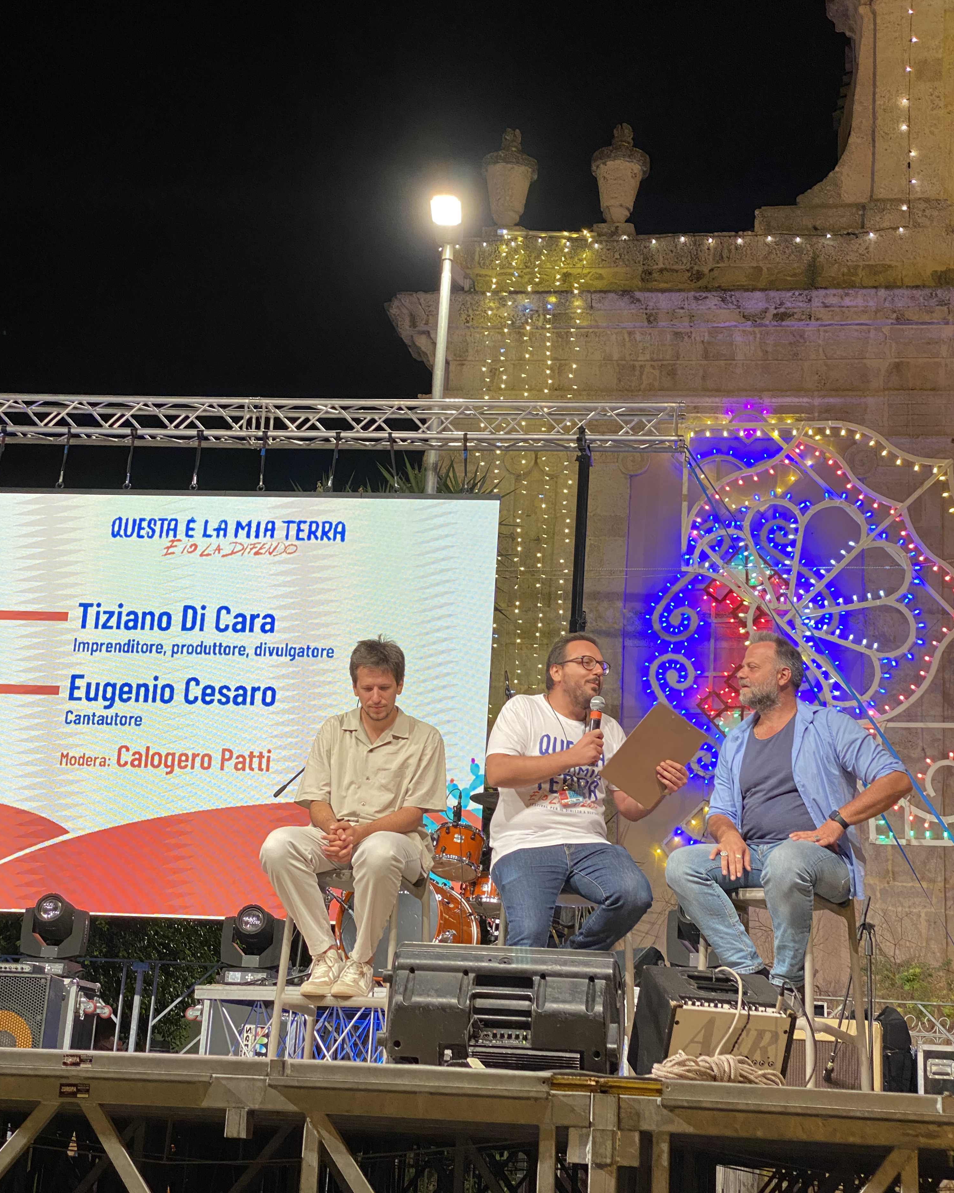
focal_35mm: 55
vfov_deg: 34.1
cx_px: 471
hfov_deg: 27.6
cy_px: 593
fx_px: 1941
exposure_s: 1/50
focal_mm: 6
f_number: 2
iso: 200
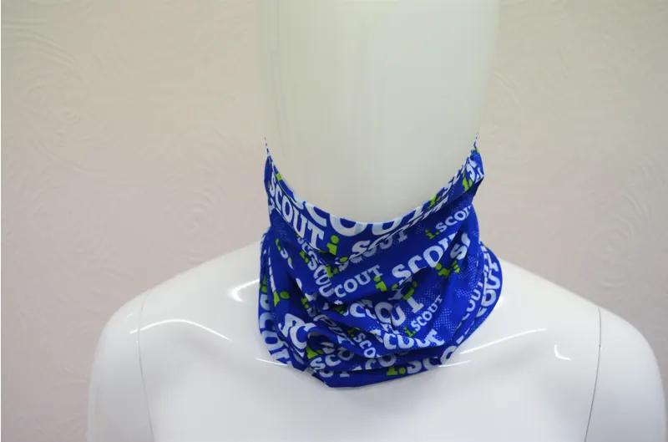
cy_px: 221
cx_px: 334
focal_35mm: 45
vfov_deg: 29.7
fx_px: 833
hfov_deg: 43.7
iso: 220
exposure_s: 1/60
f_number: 5.6
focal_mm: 30
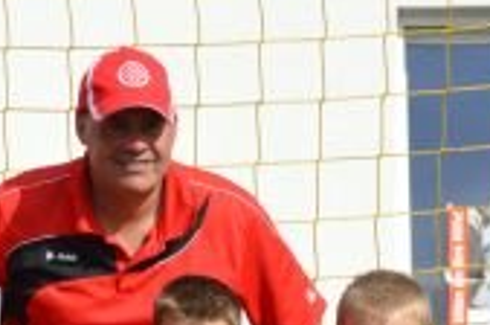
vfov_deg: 4.6
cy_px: 506
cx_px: 35
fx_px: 3977
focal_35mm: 293
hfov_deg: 7.0
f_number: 9
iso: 100
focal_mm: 55
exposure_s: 1/320
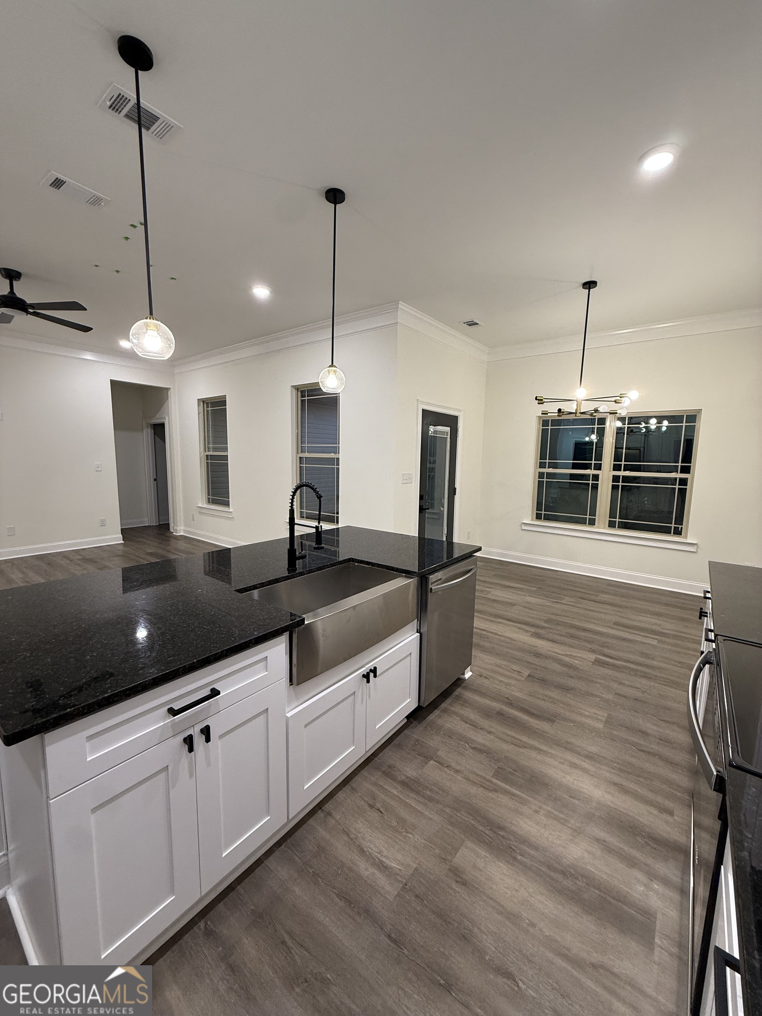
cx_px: 381
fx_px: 411
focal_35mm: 14
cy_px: 508
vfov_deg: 102.1
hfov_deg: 85.7
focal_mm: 2.22
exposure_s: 1/60
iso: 160
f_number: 2.2
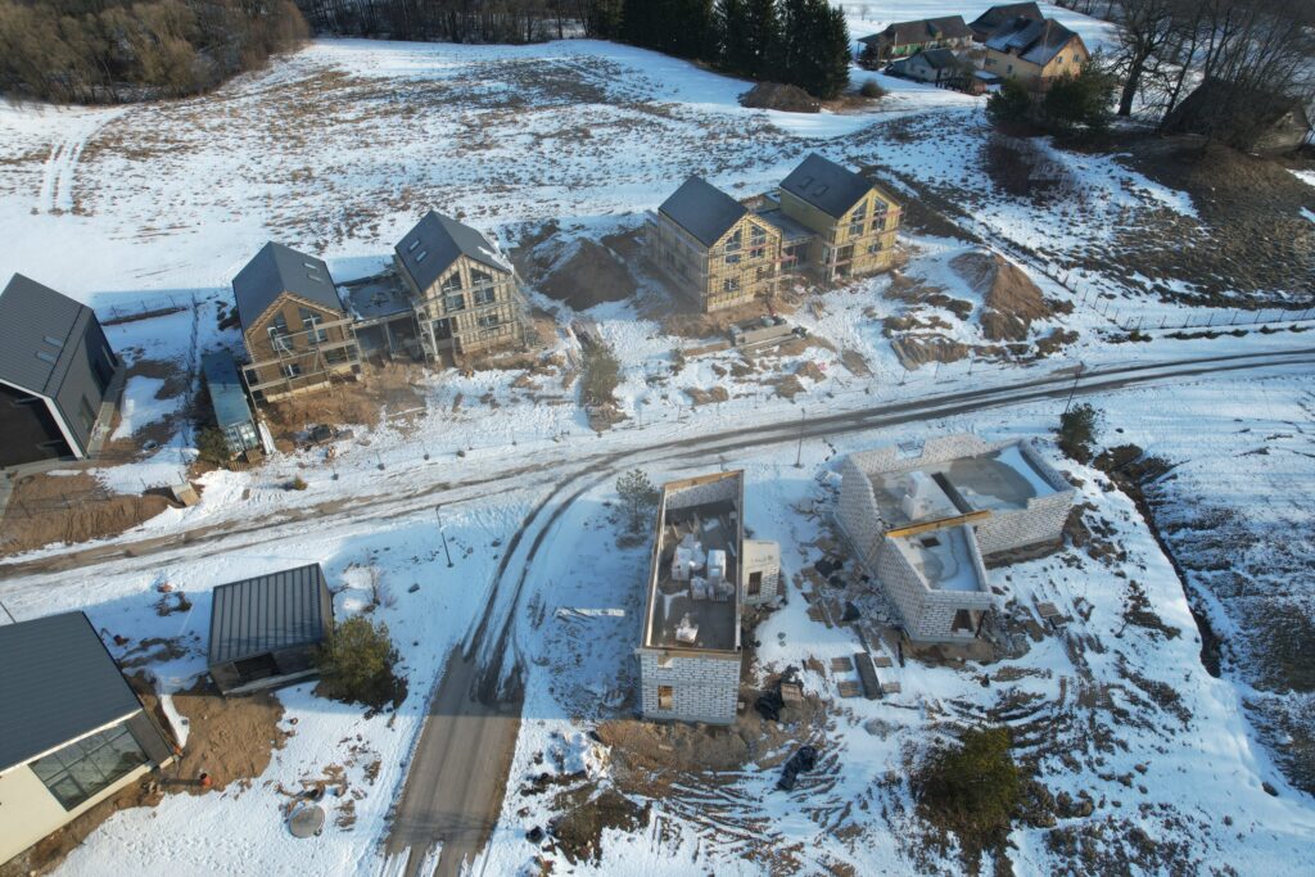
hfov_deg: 78.6
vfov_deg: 57.2
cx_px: 658
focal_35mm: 22
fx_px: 804
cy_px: 438
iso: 100
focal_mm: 8.38
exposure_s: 1/725
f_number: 2.8
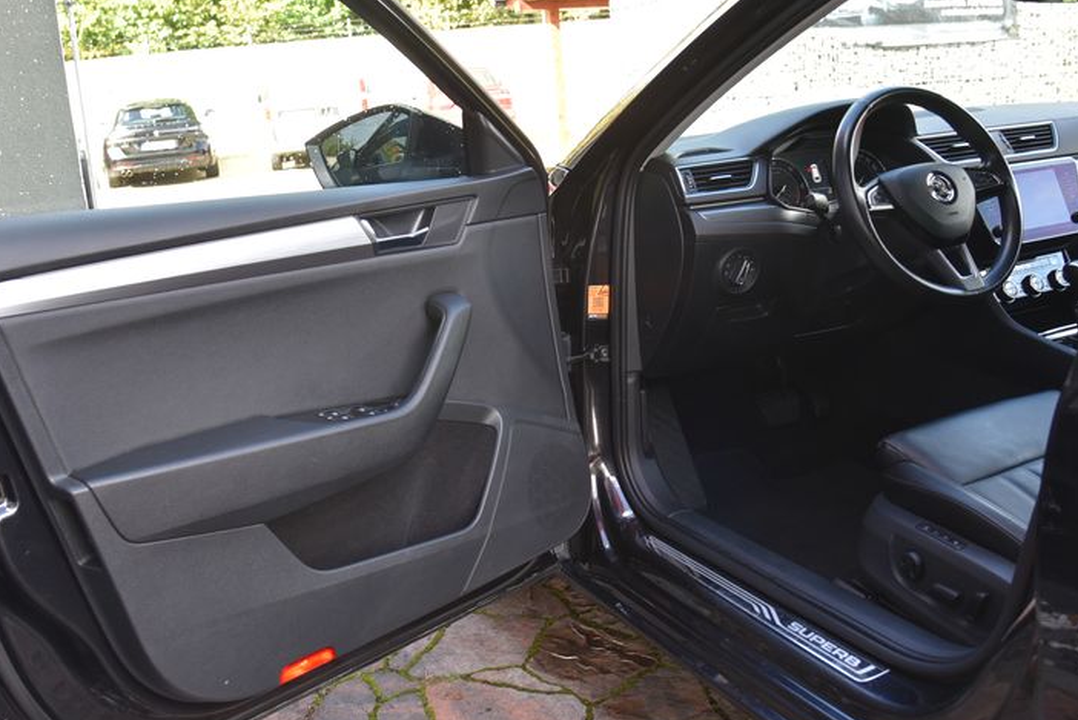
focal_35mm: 35
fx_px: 1049
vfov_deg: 37.8
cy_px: 304
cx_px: 522
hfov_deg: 54.4
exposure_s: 1/80
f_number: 4.5
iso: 500
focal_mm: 24
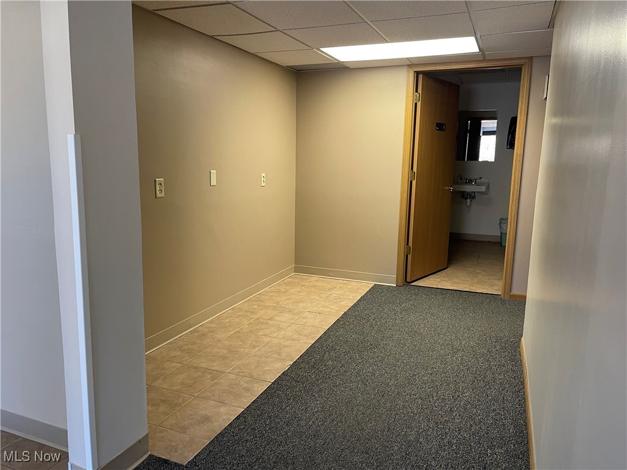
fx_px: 453
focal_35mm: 25
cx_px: 314
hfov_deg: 69.4
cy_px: 235
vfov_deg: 54.9
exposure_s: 1/60
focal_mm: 5.1
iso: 125
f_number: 1.6
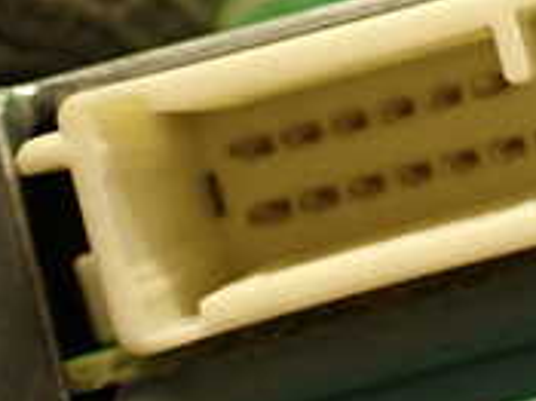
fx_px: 1702
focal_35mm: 110
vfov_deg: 13.4
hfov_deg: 17.0
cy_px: 98
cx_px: 659
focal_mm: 5.79
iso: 250
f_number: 2.4
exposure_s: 1/30
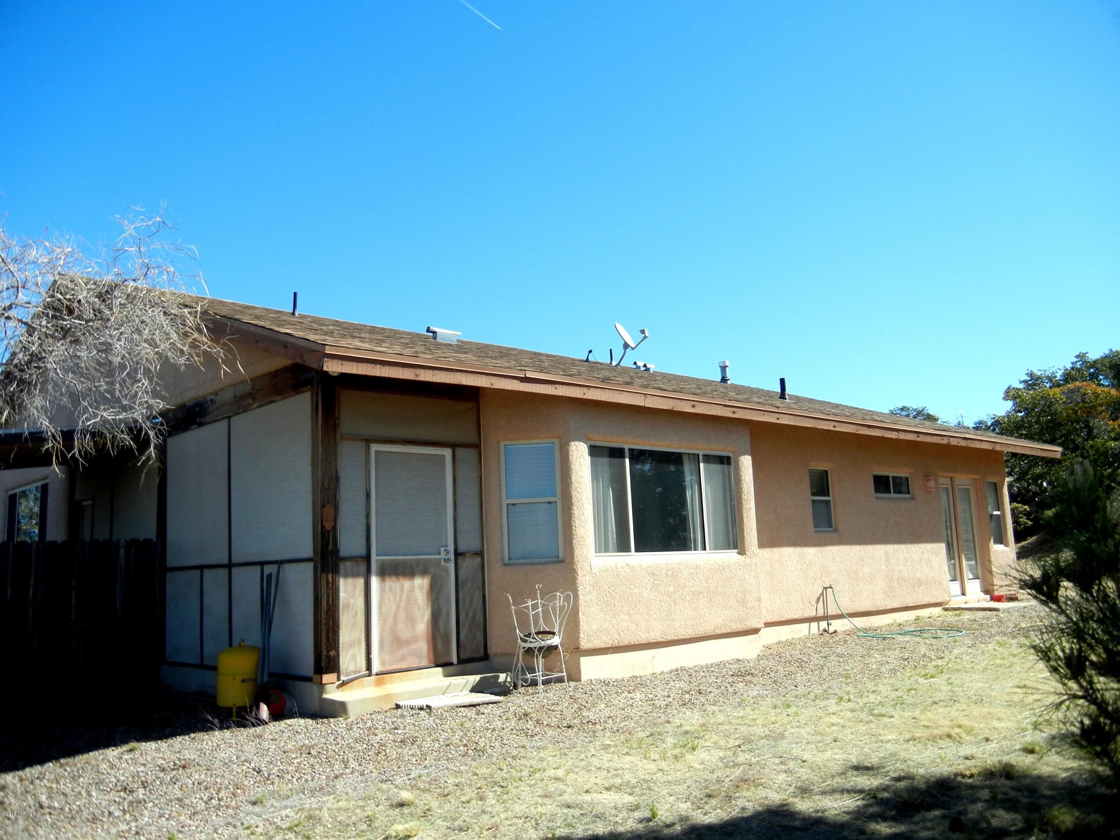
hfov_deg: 60.0
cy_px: 420
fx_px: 971
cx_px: 560
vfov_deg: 46.8
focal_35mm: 30
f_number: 7
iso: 160
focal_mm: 5.4
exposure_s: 1/300
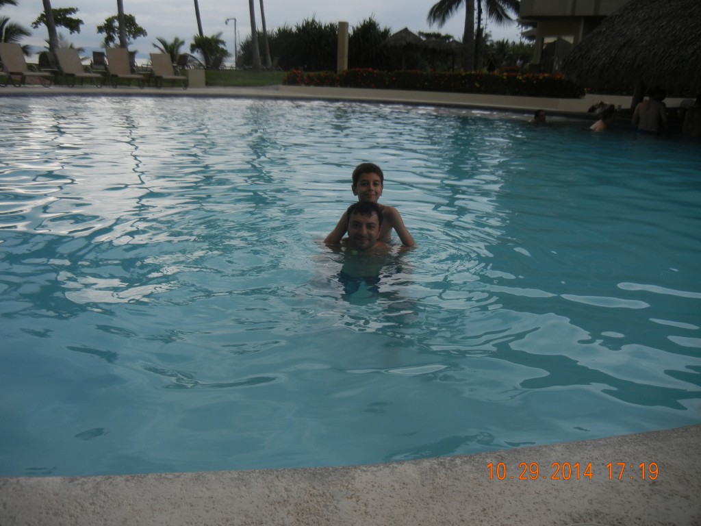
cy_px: 263
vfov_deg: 46.8
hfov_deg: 60.0
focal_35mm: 30
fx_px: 608
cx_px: 350
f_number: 3.5
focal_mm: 5.4
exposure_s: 1/651
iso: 160
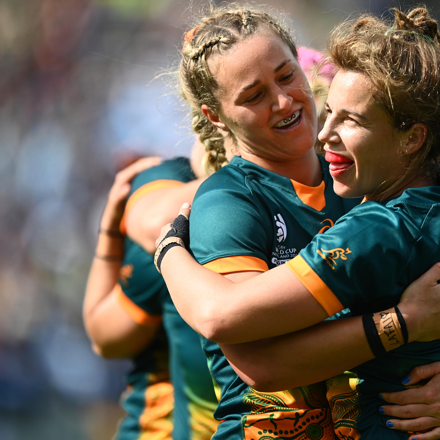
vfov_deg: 3.4
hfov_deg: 3.4
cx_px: 307
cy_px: 220
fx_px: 7349
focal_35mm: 511
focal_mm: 400
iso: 400
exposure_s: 1/6400
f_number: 2.8
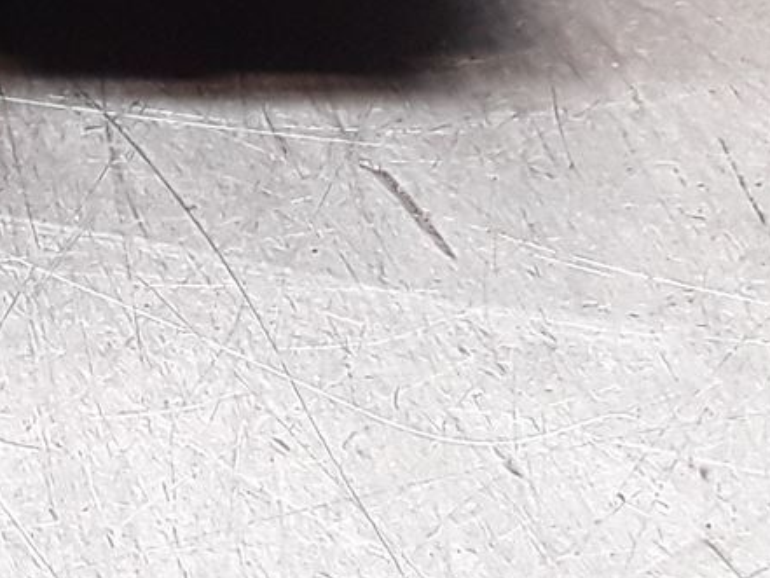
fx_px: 2893
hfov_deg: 13.8
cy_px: -309
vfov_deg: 10.9
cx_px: -520
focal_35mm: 130
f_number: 1.9
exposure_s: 1/50
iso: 100
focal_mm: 2.91
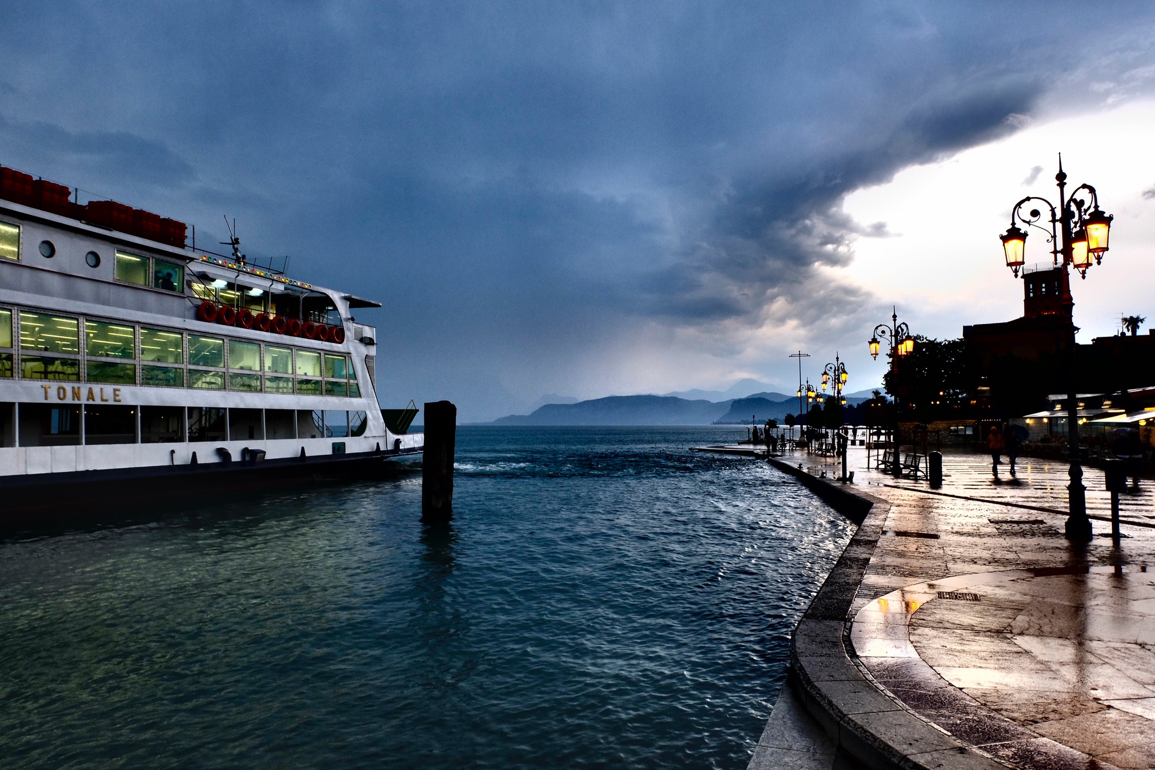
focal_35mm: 25
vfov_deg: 51.3
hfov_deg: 71.5
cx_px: 593
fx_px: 802
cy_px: 389
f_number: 11
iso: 800
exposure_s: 1/26
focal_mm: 16
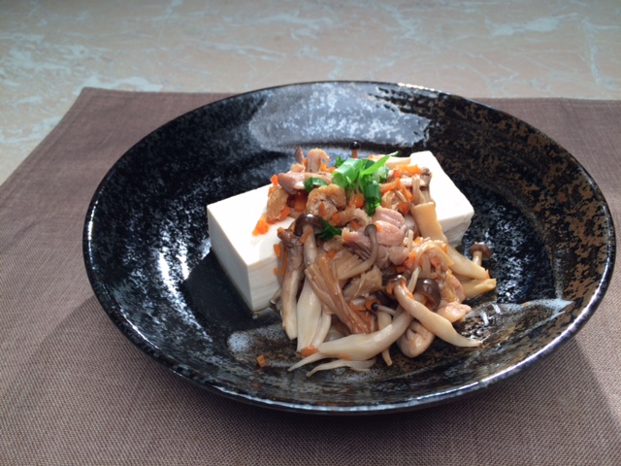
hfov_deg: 61.7
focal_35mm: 29
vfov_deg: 48.2
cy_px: 233
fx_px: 520
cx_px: 310
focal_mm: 4.15
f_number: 2.2
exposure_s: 1/60
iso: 32
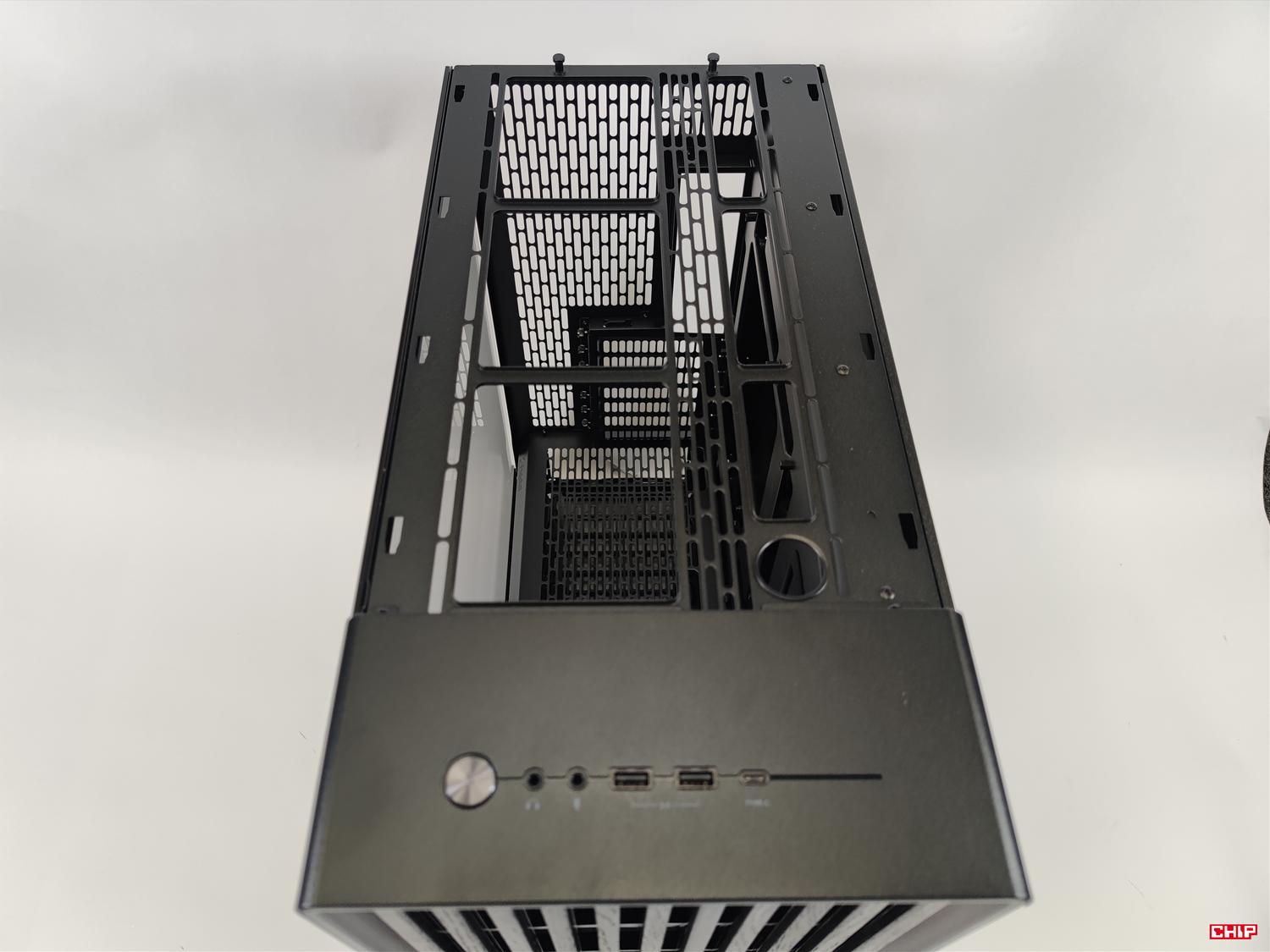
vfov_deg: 54.9
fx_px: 917
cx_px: 635
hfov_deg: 69.4
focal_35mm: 25
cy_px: 476
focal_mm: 6.78
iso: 73
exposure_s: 1/100
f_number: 1.85
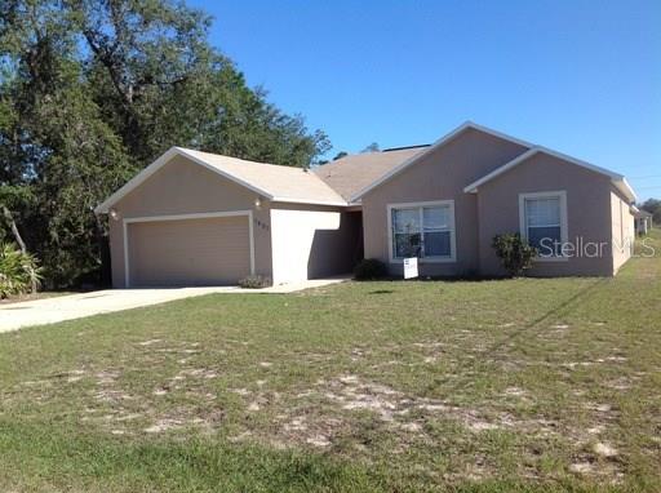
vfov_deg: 40.6
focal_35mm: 35
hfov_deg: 52.7
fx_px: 667
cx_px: 330
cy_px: 246
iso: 50
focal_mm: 4.28
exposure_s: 1/1439
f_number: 2.4
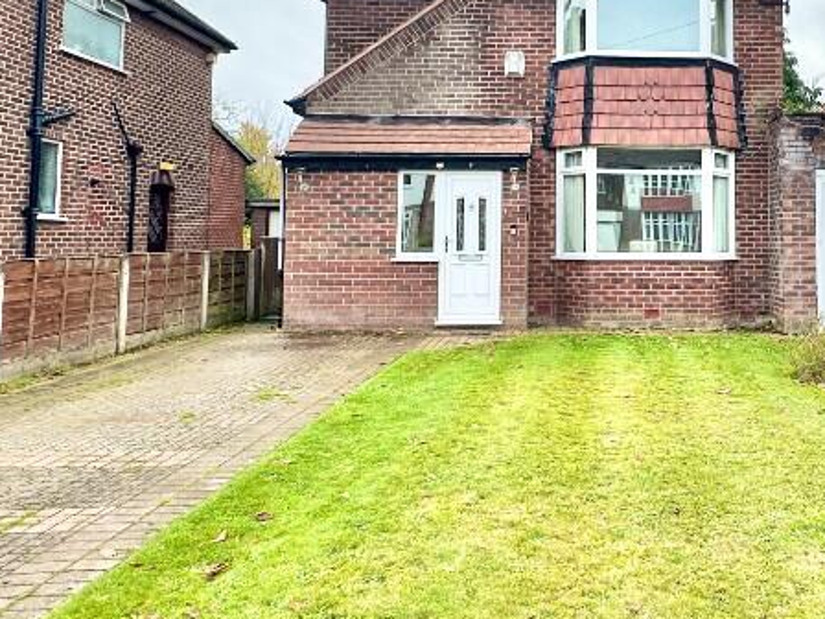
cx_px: 613
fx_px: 763
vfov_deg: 43.3
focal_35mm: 32
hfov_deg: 54.3
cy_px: 188
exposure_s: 1/489
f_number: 2.2
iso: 40
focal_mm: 2.22
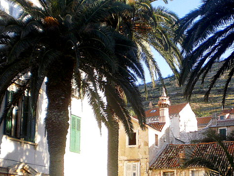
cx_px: 172
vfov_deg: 23.1
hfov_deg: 30.3
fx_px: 426
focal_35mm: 63
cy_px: 131
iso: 100
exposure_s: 1/320
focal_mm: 6.3
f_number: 3.1
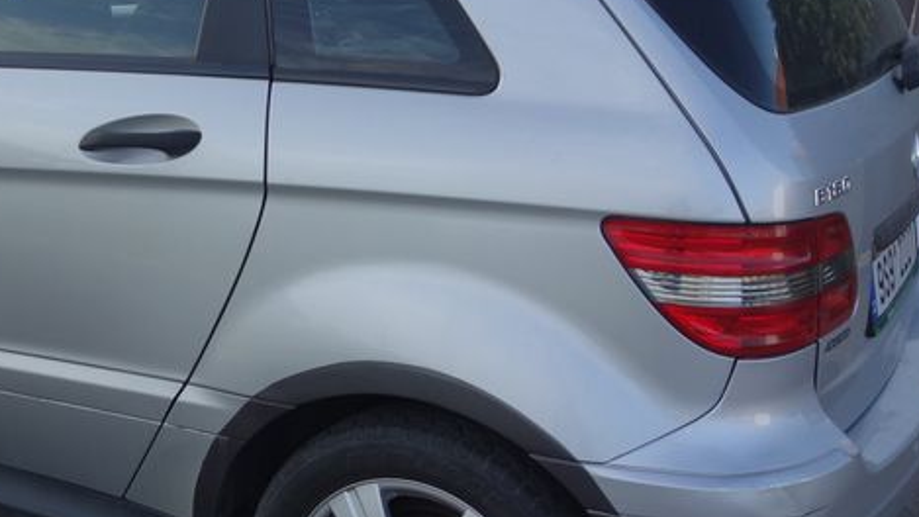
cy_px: 263
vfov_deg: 18.8
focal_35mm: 64
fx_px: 1560
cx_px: 127
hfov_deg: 31.6
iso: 125
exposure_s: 1/500
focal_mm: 10.4
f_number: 2.8
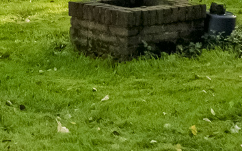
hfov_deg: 9.3
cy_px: -306
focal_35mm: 224
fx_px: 1477
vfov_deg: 5.5
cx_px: 226
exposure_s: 1/80
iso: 1000
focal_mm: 24
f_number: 10
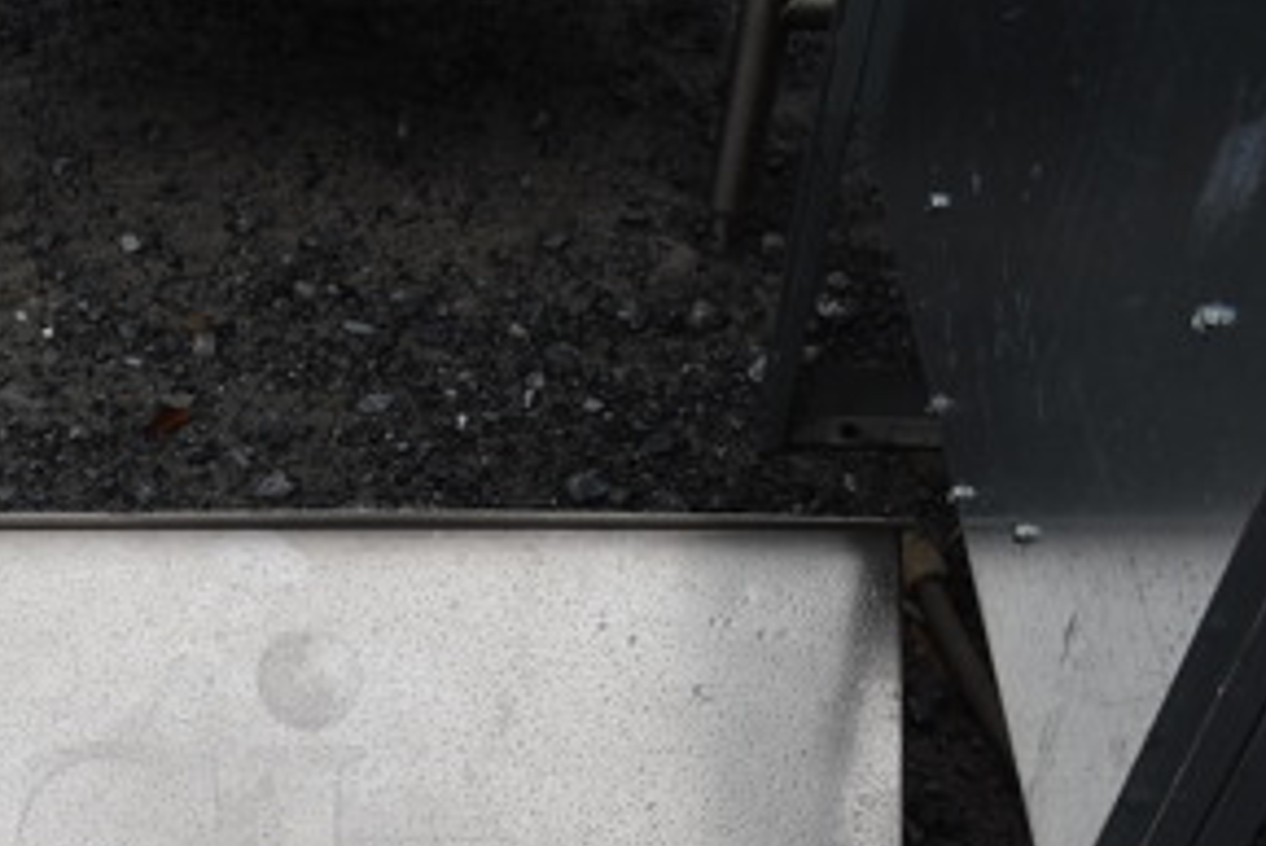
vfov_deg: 22.8
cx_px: 53
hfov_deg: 32.7
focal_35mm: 57
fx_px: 2005
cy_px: 855
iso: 200
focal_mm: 18
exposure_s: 1/400
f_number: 8
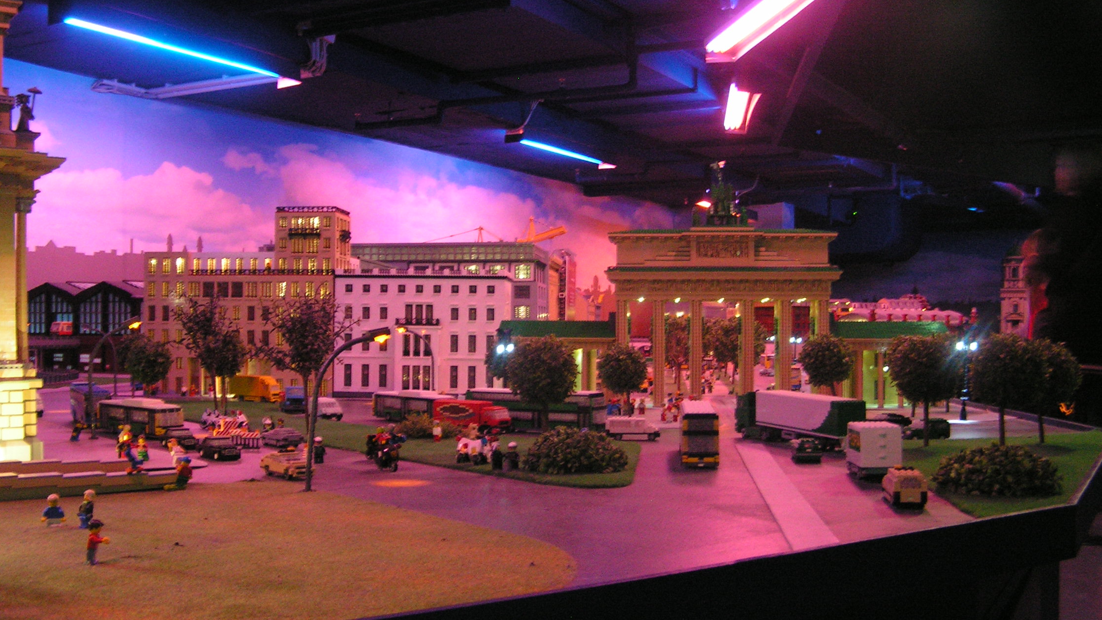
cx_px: 544
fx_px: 1227
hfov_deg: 48.4
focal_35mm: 42
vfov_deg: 28.3
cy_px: 291
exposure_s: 1/1.6
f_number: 2.8
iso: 200
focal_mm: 6.3
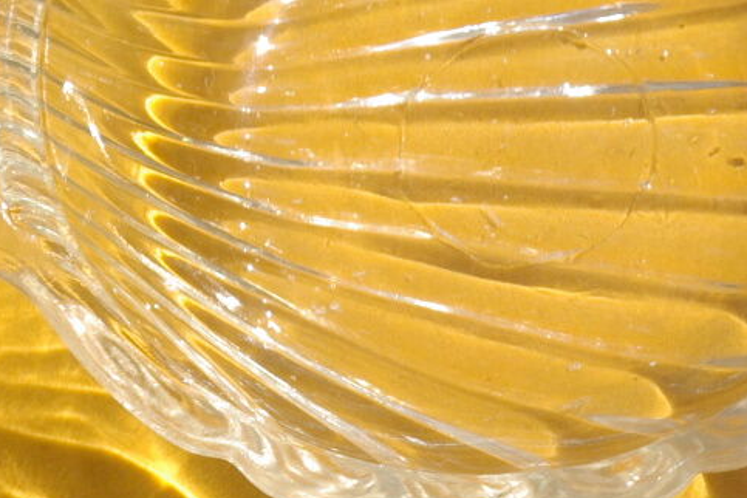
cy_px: 532
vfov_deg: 4.8
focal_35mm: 283
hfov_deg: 7.1
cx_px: 1194
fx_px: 5872
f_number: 9
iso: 800
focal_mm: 50
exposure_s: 1/3200
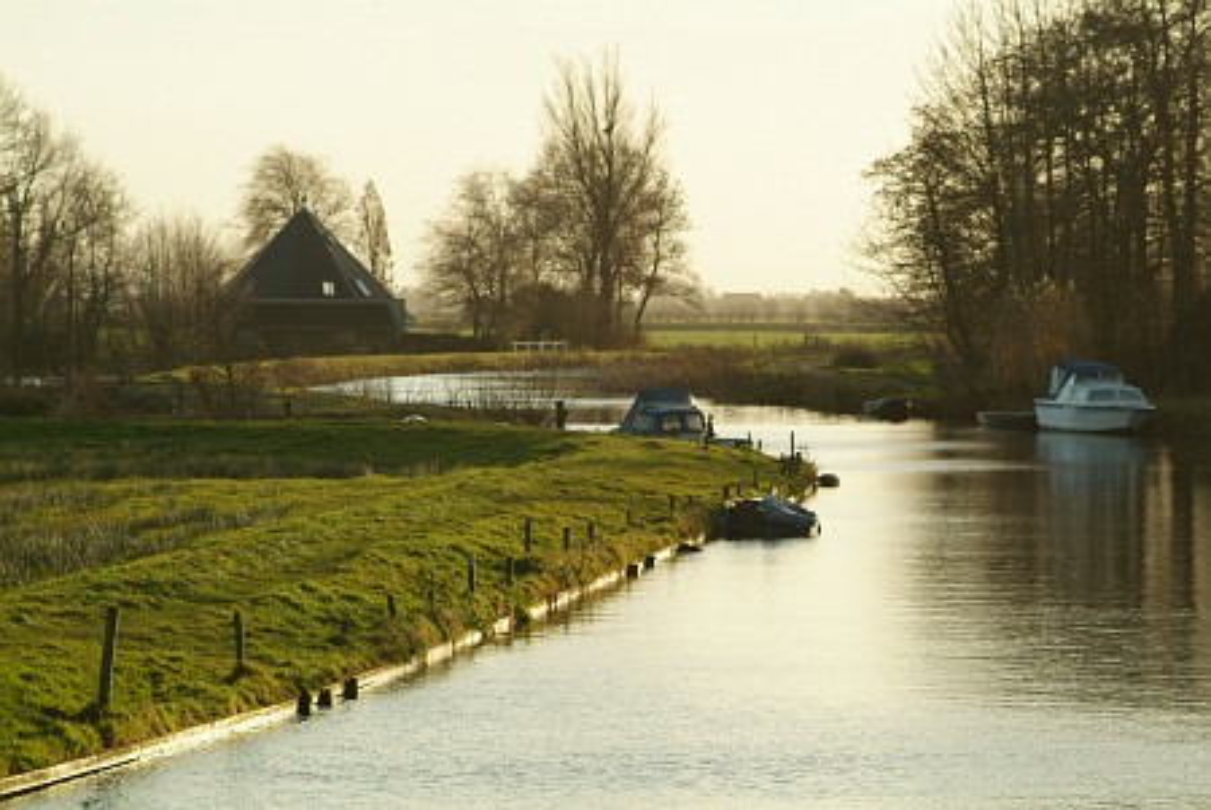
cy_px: 405
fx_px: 5657
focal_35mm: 168
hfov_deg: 12.2
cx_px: 606
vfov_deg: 8.2
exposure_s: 1/350
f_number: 9.5
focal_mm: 112
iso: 400
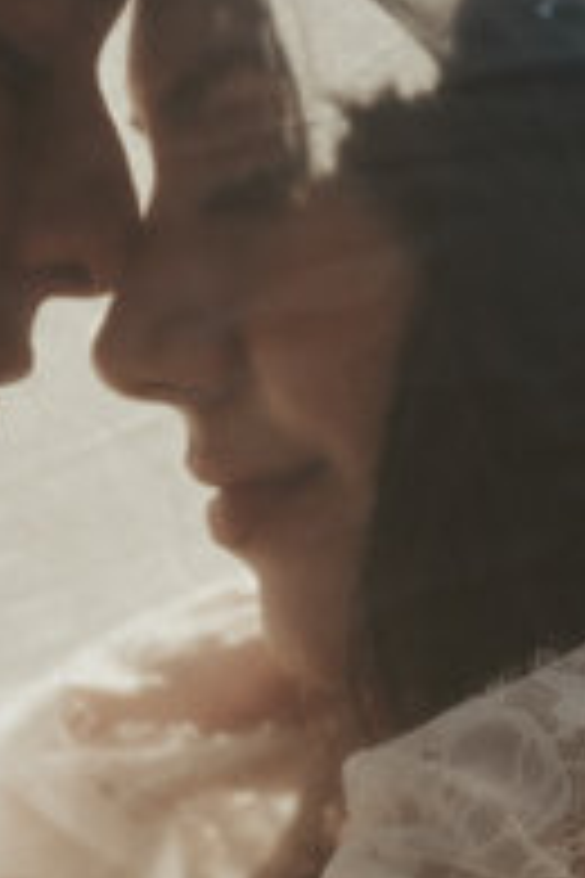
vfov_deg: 12.5
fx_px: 3997
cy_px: 416
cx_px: 92
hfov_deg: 8.3
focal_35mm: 164
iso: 320
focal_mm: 37
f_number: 4
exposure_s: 1/800
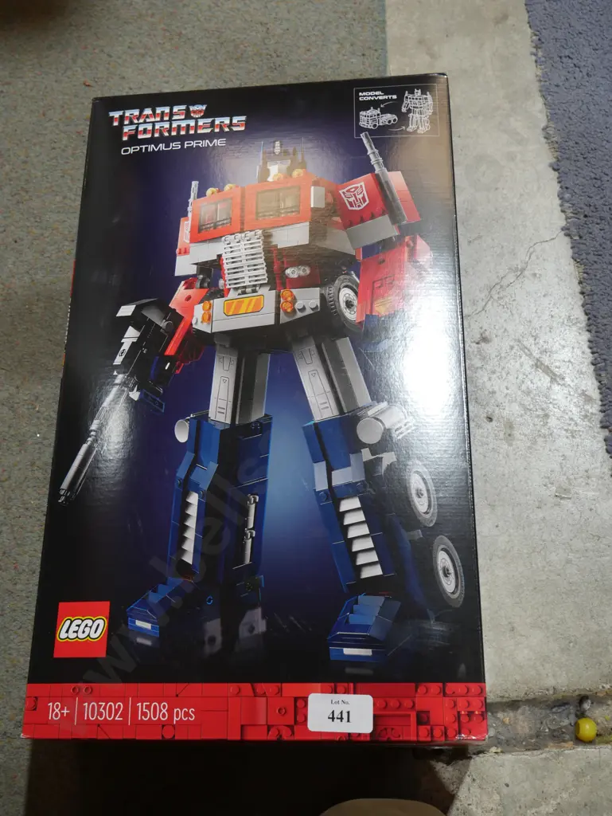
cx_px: 306
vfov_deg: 46.8
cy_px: 408
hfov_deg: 36.0
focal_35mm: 40
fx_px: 942
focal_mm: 20
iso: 400
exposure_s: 1/60
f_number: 4.4
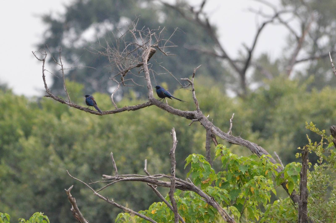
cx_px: 168
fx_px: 6287
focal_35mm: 675
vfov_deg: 2.0
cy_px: 112
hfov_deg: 3.1
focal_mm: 450
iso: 2500
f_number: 9
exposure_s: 1/1250
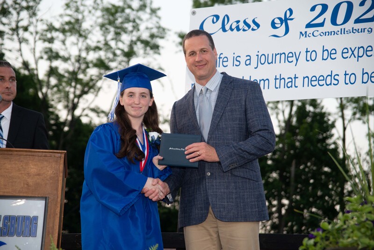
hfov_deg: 17.6
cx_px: 187
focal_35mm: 116
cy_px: 125
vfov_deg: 11.8
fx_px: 1205
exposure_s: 1/160
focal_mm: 116
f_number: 7.1
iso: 800
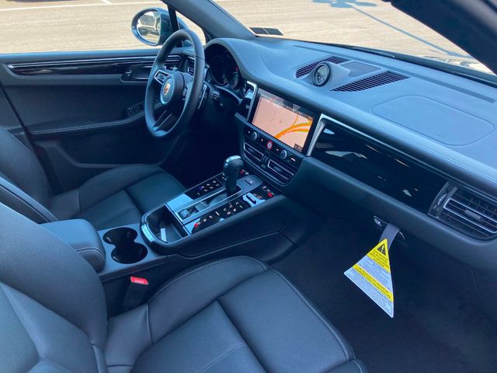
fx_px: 402
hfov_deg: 63.4
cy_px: 186
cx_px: 248
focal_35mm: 28
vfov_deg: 49.7
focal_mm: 3.99
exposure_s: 1/121
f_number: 1.8
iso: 25
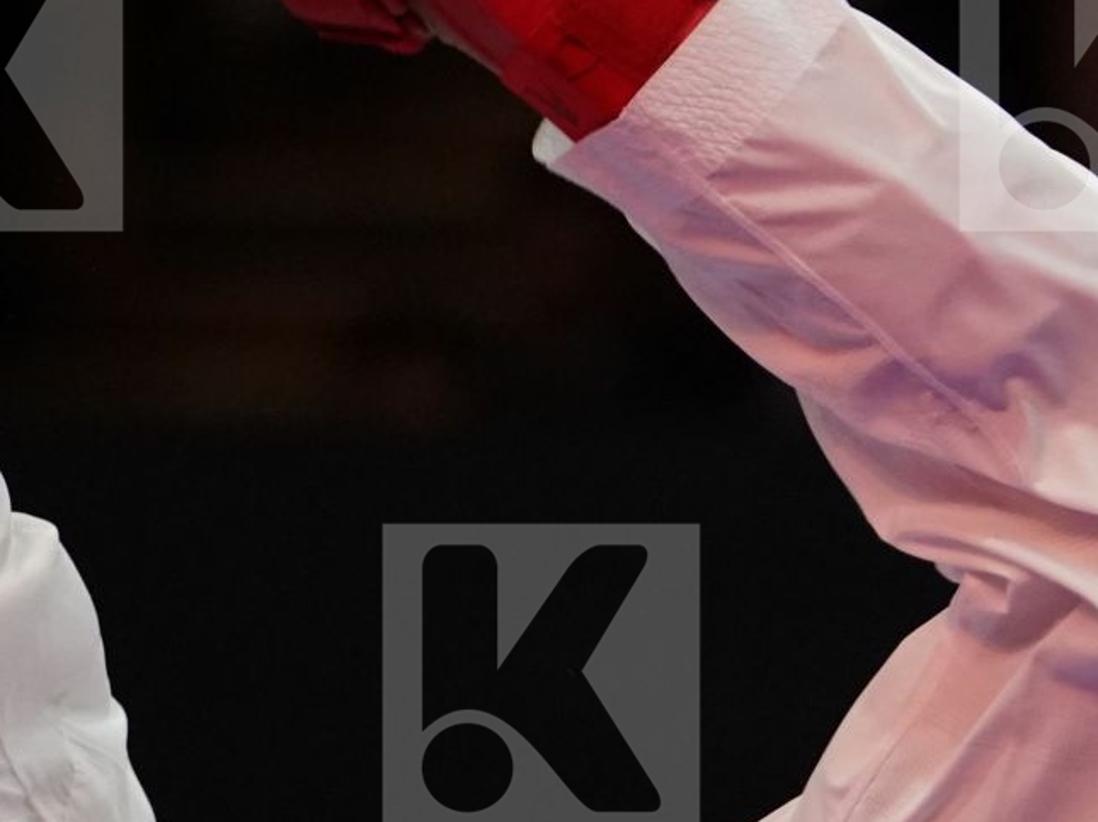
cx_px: 1118
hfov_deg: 3.1
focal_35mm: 647
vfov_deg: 2.3
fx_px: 20511
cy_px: 679
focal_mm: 161
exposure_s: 1/1000
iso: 4000
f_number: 2.8
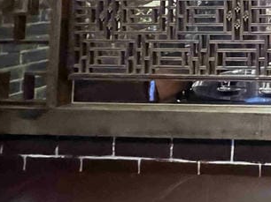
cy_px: -41
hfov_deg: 28.4
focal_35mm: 51
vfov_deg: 25.6
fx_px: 399
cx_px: 379
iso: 1000
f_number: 1.8
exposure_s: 1/60
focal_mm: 1.57
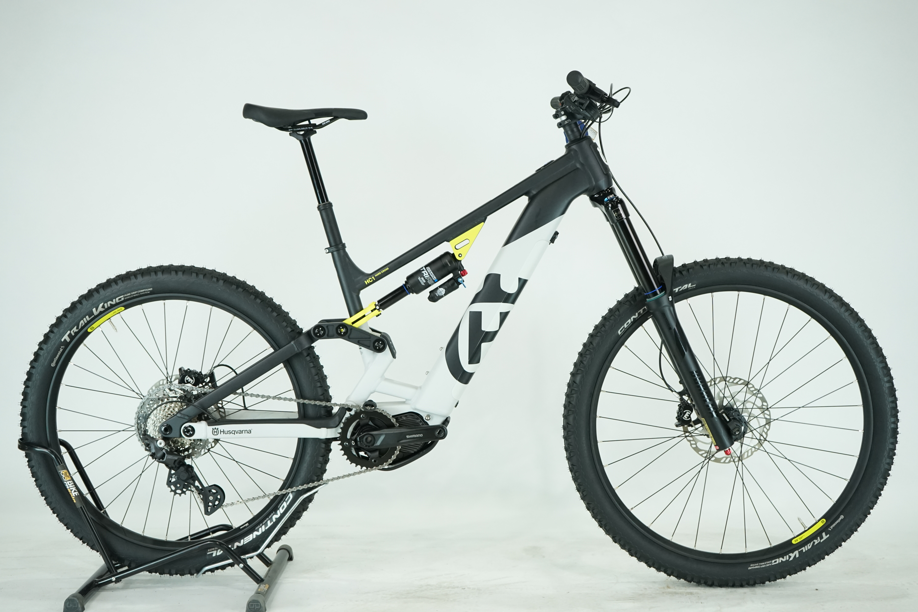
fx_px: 1249
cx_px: 459
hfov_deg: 40.3
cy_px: 306
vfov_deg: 27.5
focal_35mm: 49
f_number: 5.6
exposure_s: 1/200
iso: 1600
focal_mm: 49
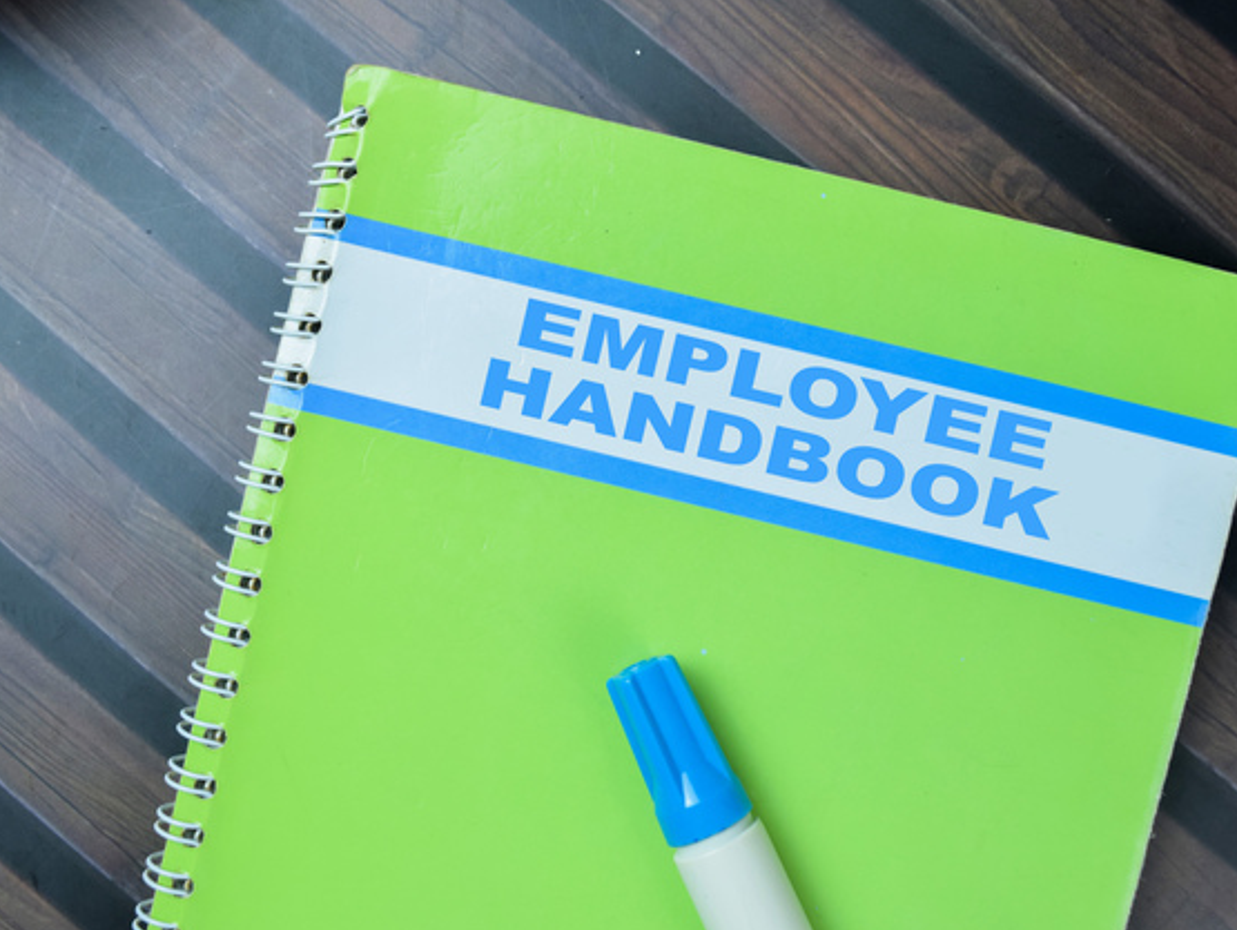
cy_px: 472
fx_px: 1486
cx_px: 662
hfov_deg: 45.2
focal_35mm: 42
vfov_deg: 34.7
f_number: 7.1
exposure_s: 1/60
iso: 800
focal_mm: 25
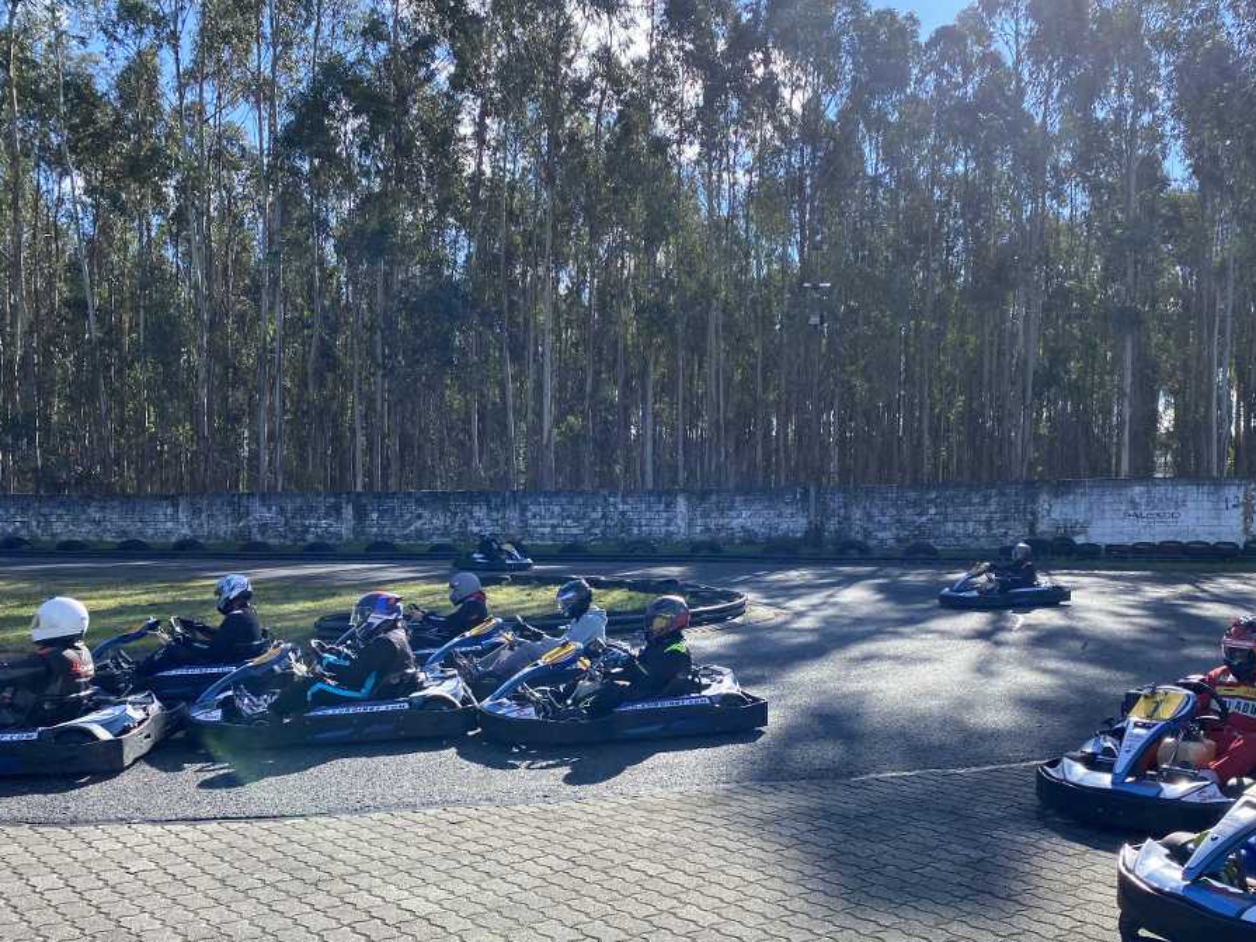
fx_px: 1125
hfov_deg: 58.0
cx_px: 737
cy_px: 559
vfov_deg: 45.2
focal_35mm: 31
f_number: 1.8
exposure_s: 1/1124
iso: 32
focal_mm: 4.25
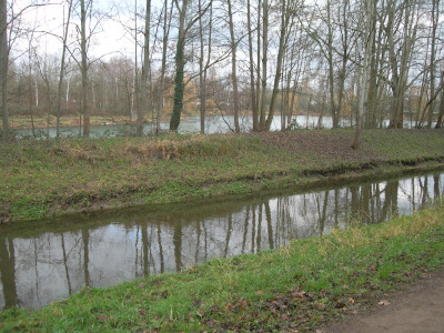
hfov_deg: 49.0
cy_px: 166
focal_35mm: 38
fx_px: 487
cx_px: 222
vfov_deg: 37.7
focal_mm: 7.8
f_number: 2.8
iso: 50
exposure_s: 1/135
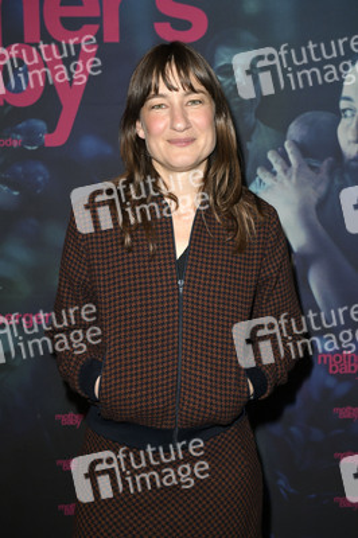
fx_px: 837
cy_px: 269
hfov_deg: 24.2
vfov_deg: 35.7
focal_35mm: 56
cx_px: 179
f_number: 6.3
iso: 1600
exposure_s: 1/250
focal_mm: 56
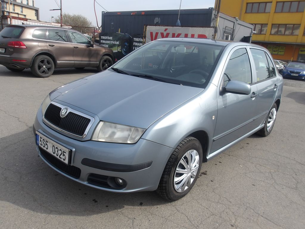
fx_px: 238
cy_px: 114
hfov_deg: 65.3
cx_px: 152
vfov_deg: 51.4
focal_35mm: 27
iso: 100
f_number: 10.4
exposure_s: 1/117
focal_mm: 4.9
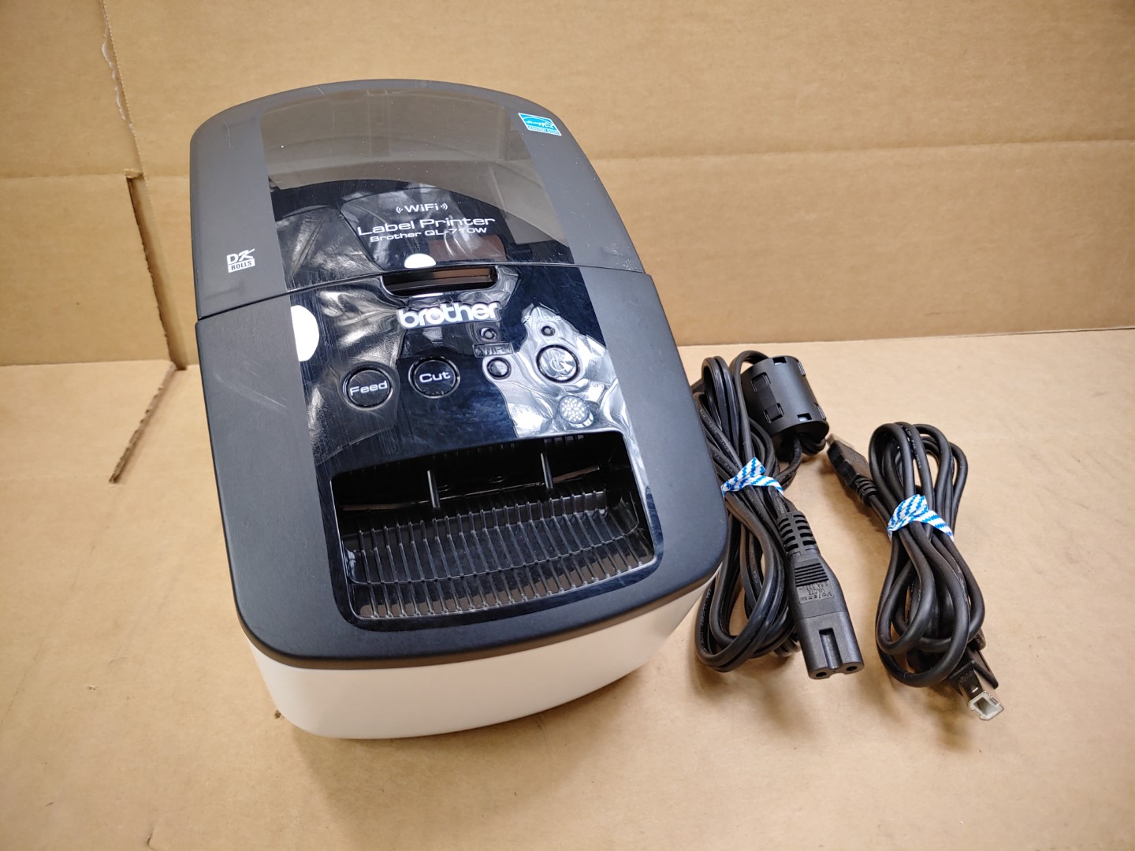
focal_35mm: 26
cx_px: 568
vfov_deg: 53.1
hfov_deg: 67.3
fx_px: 852
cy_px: 426
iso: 50
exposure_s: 1/120
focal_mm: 4.36
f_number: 1.8
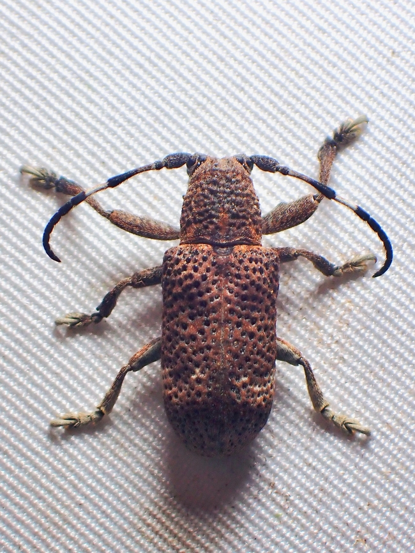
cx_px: 208
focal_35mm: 100
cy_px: 276
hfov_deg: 14.8
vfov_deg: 19.6
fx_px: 1598
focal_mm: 18
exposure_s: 1/100
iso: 200
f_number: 14
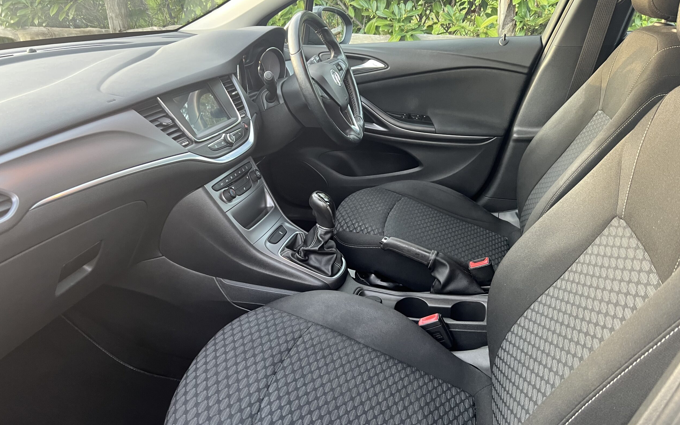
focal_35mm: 28
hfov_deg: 66.5
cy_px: 227
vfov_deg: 44.5
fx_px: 519
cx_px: 343
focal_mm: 5.7
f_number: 1.5
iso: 200
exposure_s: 1/60
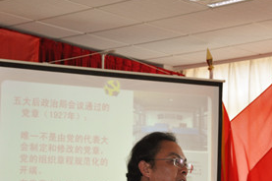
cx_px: 81
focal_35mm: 130
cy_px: 136
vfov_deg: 10.5
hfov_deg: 15.7
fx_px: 981
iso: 800
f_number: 4.8
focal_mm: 48
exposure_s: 1/60
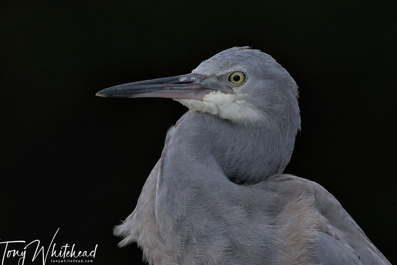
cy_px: 133
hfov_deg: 4.9
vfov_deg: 3.3
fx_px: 4633
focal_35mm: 420
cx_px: 196
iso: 1600
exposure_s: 1/1000
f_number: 8
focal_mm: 400
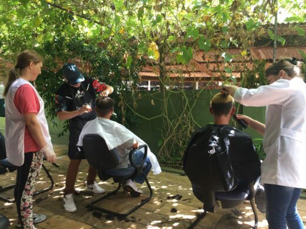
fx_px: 256
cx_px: 153
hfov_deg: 61.7
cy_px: 114
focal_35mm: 29
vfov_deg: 48.2
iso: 40
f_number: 2.2
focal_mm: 4.15
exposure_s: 1/120
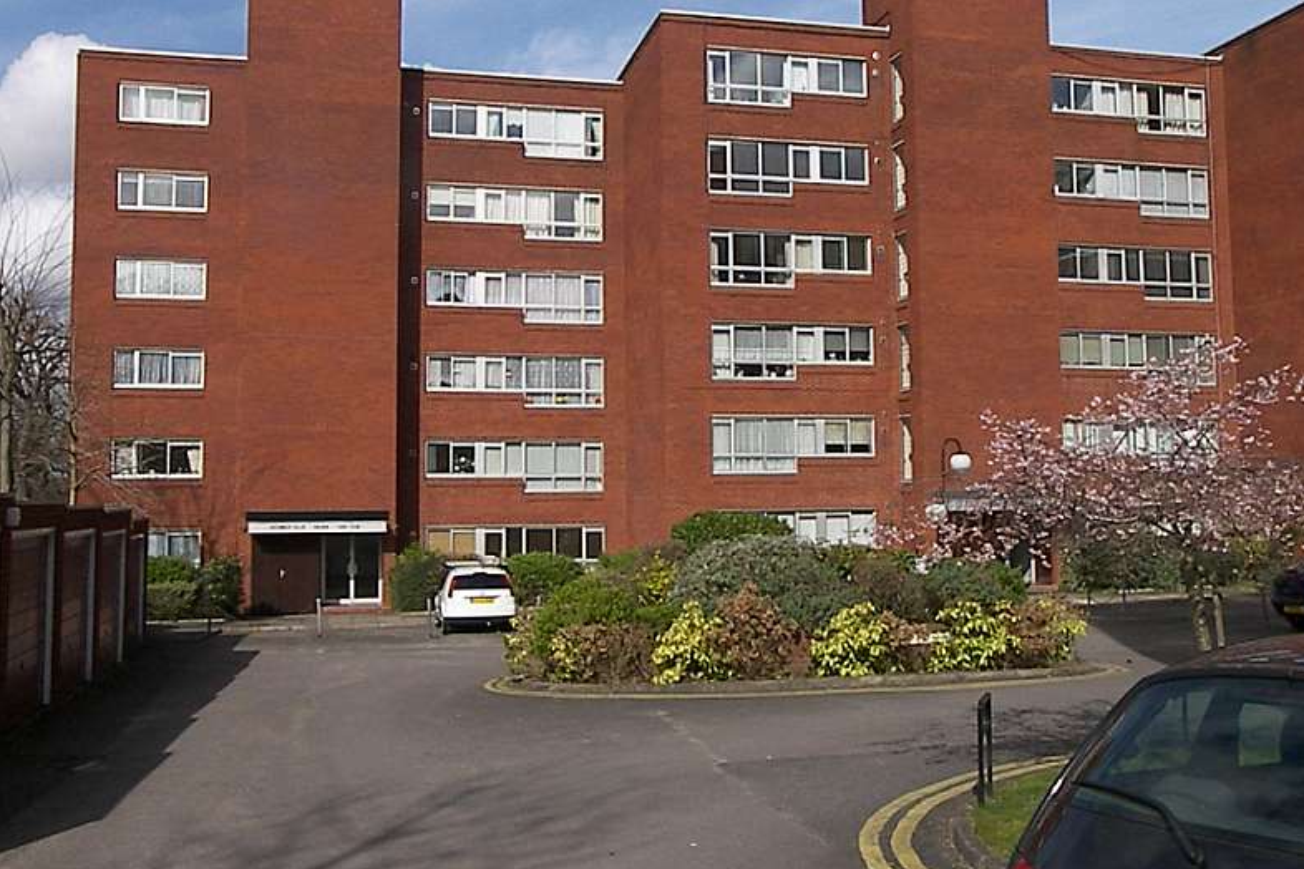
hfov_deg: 53.1
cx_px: 660
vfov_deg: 36.8
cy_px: 390
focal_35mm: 36
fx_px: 1304
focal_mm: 7.1
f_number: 5
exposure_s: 1/3200
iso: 400
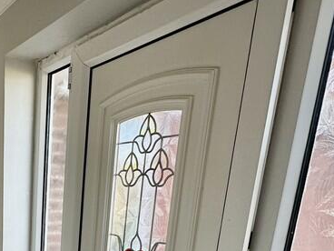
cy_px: 289
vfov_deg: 31.7
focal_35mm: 39
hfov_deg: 41.8
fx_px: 376
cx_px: 4
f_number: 2.2
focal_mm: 2.22
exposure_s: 1/99
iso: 80
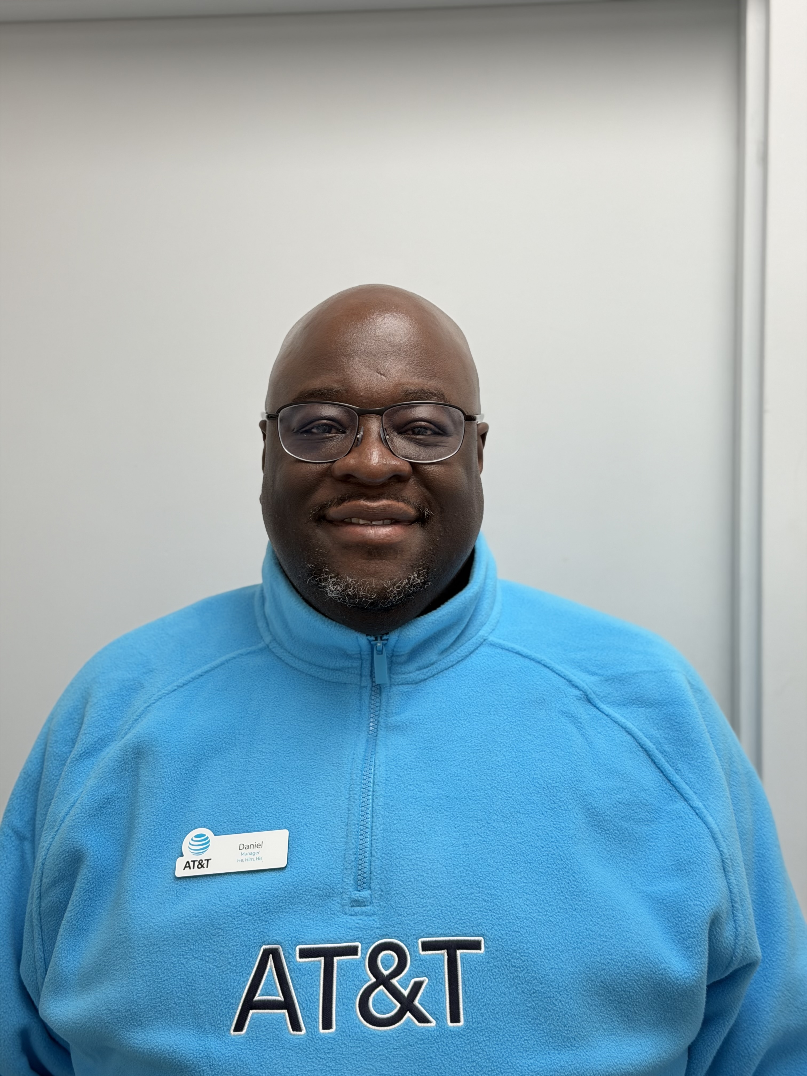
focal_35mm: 48
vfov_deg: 39.7
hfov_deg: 30.3
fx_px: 1492
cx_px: 404
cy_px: 538
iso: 80
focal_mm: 6.76
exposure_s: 1/60
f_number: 1.78
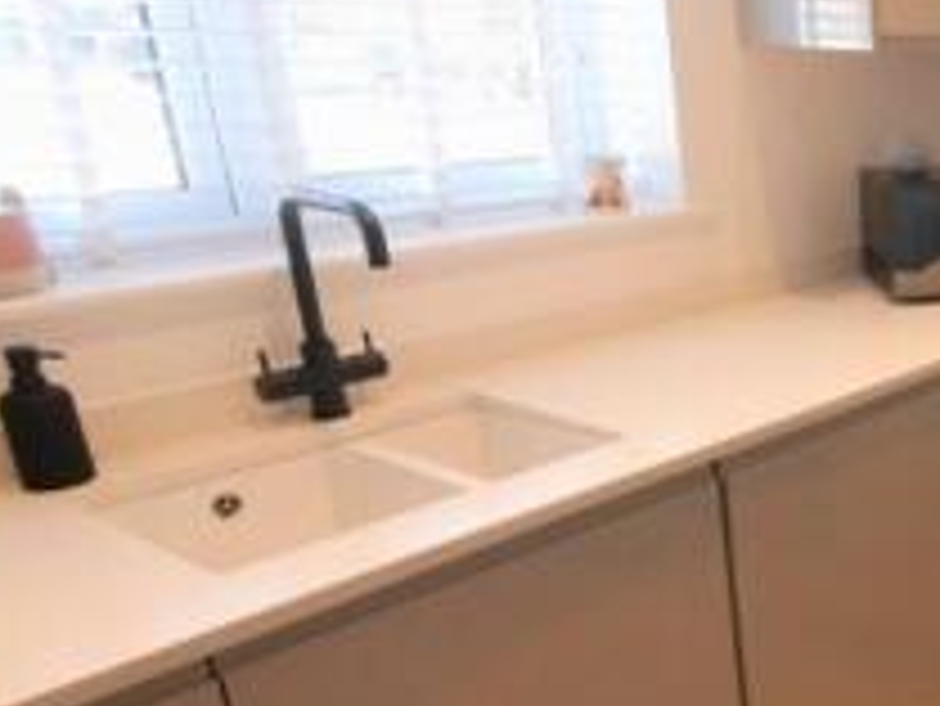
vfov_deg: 36.8
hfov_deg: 35.5
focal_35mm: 39
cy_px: 407
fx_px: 1060
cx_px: 1174
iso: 640
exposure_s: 1/60
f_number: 4
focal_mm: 7
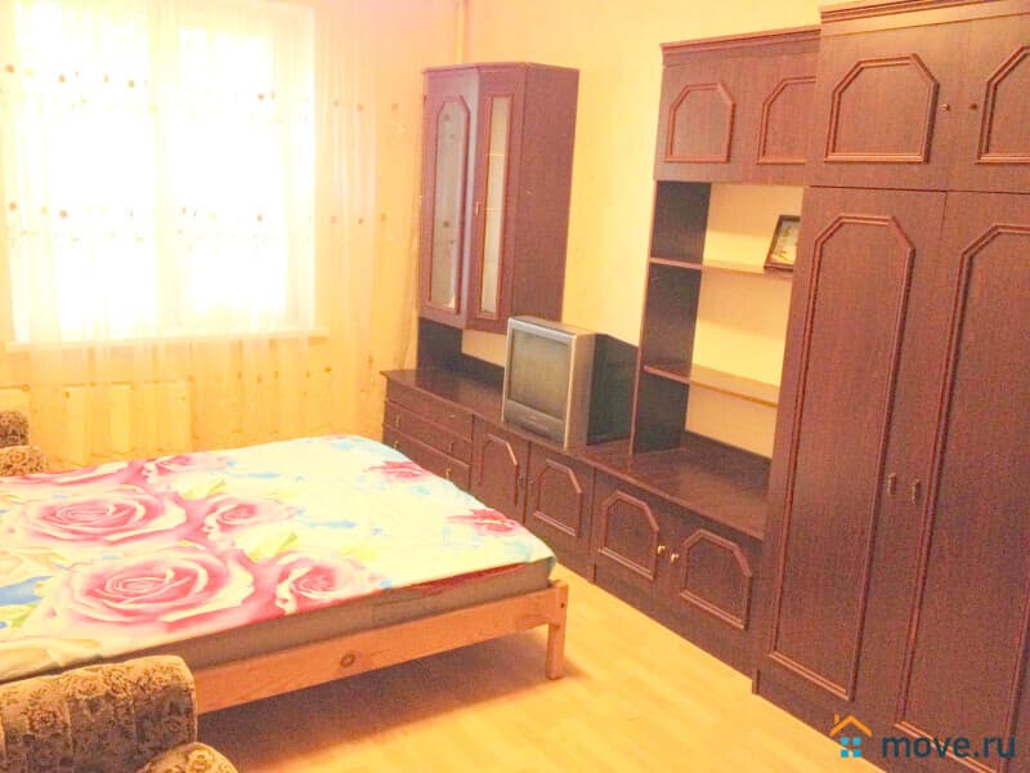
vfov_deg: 40.7
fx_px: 1041
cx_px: 515
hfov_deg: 52.6
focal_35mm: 35
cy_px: 386
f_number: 2.4
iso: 320
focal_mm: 4.28
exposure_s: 1/20
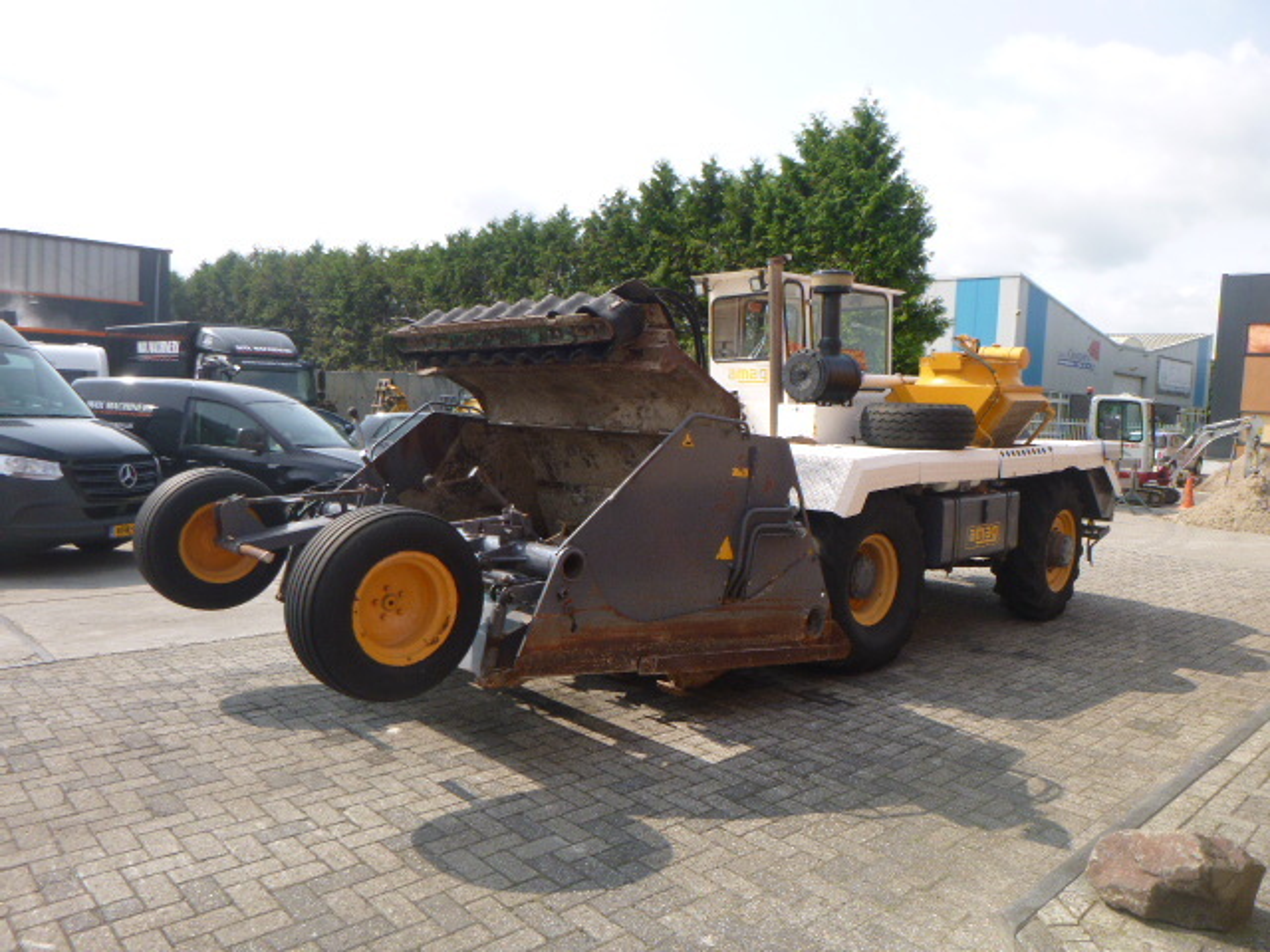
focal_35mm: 25
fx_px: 917
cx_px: 635
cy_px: 476
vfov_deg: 54.9
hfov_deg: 69.4
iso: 100
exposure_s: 1/400
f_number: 3.9
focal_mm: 4.5
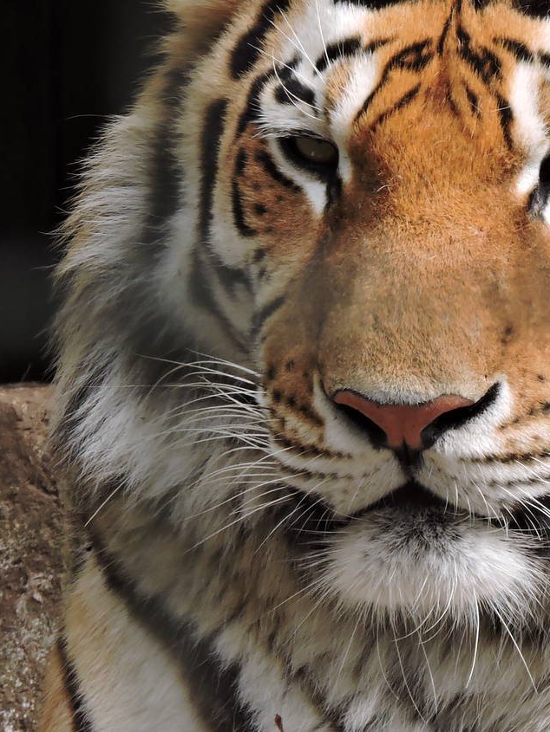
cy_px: 264
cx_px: 496
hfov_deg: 1.1
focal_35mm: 1325
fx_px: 28063
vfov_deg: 1.5
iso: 220
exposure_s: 1/250
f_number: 5.6
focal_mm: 125.4
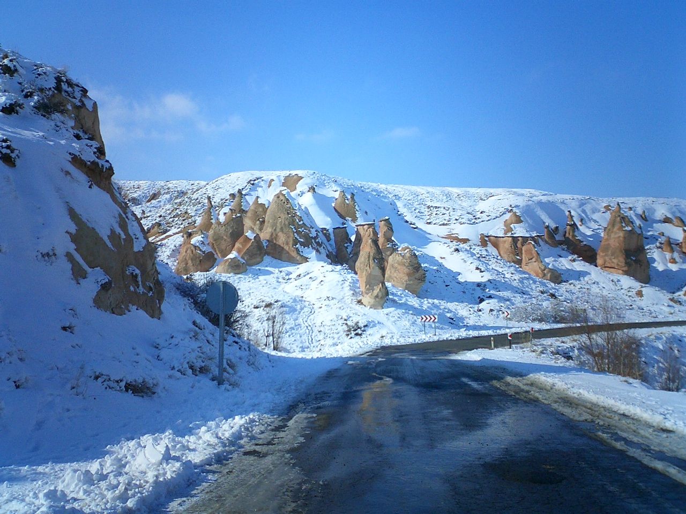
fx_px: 733
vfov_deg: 38.7
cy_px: 257
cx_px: 343
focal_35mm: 37
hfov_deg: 50.1
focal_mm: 5.6
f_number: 3.5
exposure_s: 1/2000
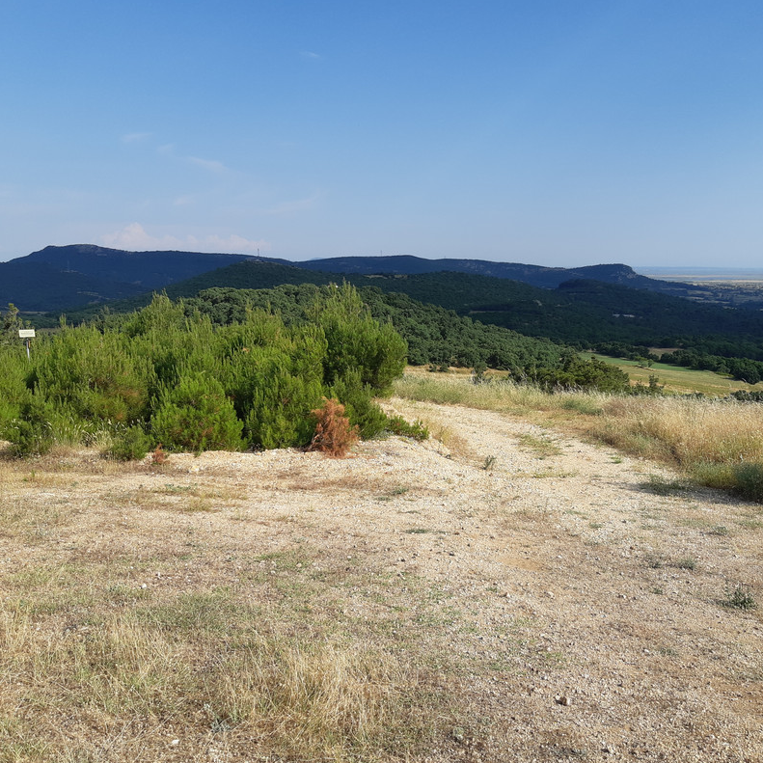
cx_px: 420
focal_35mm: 31
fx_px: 773
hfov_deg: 52.4
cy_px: 381
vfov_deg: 52.5
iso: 40
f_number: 1.7
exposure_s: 1/1980
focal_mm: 3.93
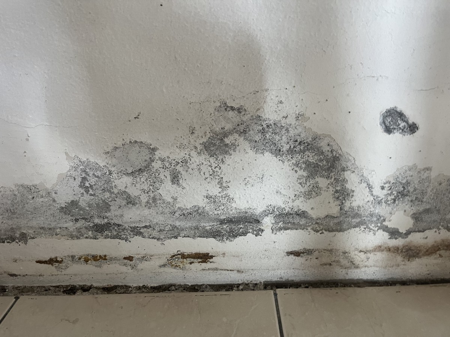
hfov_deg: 67.3
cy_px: 168
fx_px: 338
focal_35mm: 26
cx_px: 225
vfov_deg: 53.1
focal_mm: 5.1
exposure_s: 1/50
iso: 200
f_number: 1.6
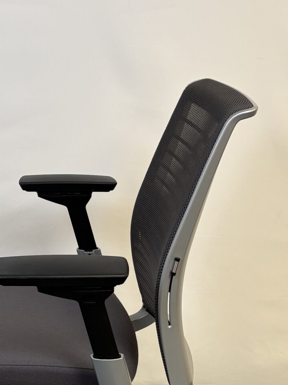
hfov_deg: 20.8
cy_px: 253
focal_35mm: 70
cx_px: 57
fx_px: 777
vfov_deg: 27.6
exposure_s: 1/122
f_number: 1.6
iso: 80
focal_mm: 5.96
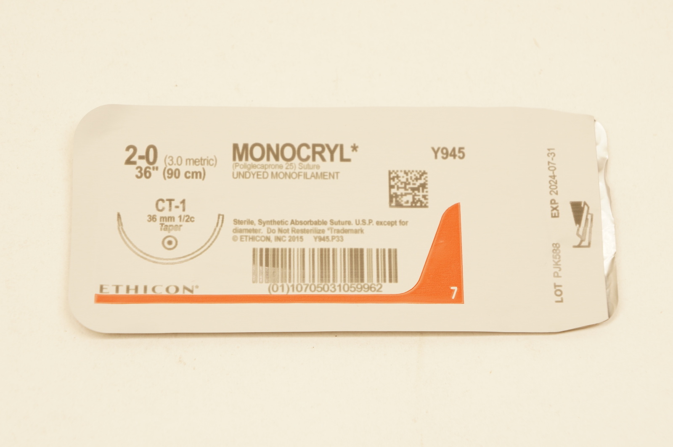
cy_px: 224
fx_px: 1541
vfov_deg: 16.5
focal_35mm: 82
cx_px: 336
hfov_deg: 24.6
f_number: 6.3
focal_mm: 55
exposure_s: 1/60
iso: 400
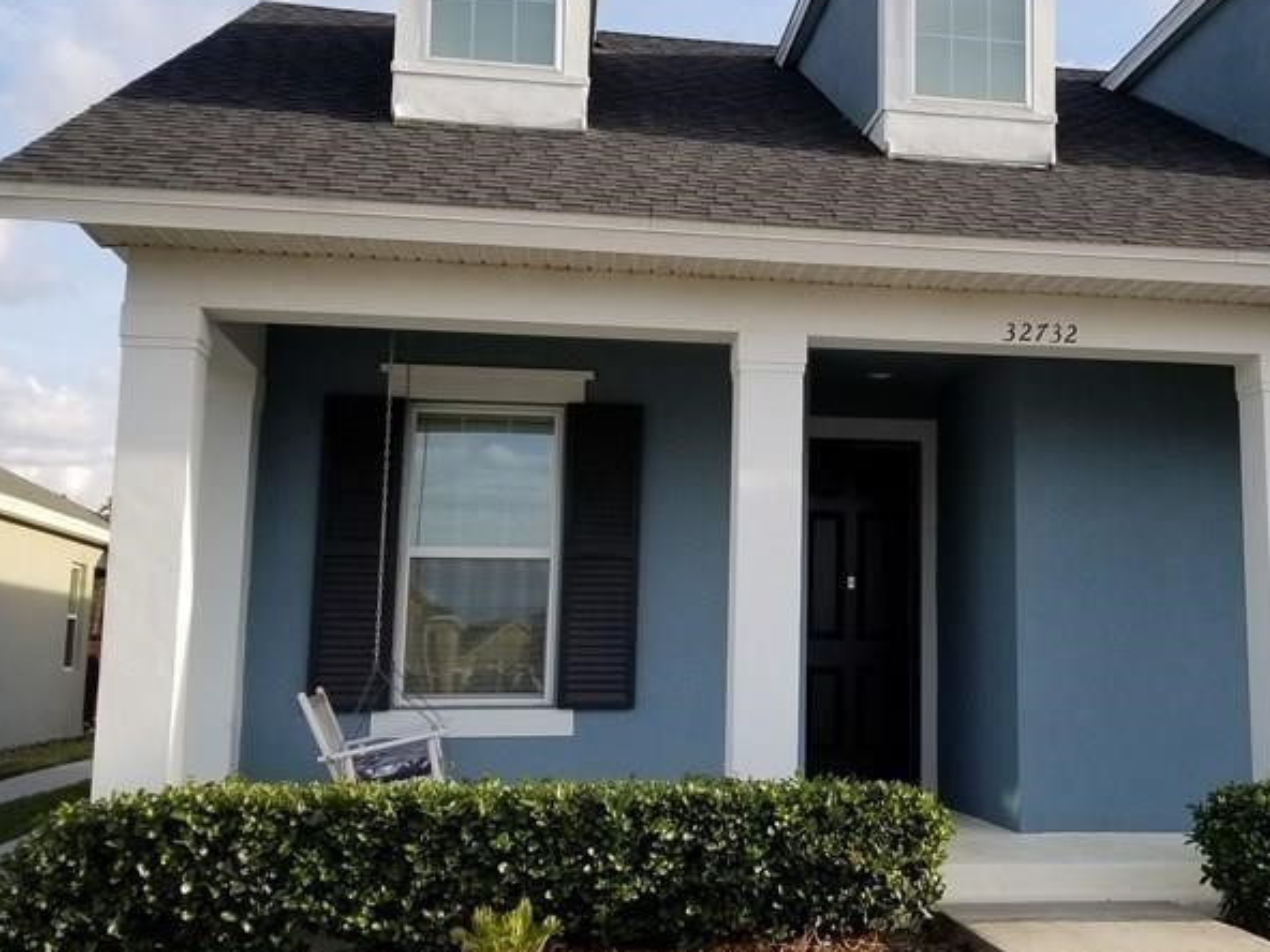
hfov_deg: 40.9
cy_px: 452
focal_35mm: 45
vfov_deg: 32.2
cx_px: 942
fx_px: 1651
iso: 50
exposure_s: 1/1060
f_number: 1.7
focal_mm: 4.25
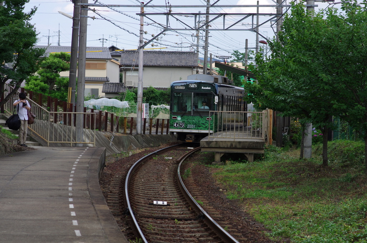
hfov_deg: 19.5
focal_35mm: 105
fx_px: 1068
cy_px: 122
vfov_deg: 13.0
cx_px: 184
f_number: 4
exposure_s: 1/400
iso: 100
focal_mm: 70
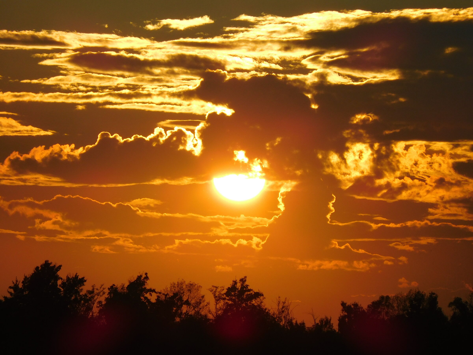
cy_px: 178
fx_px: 5466
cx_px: 236
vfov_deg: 3.7
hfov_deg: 5.0
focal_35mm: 400
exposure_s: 1/800
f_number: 6.2
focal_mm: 71.4
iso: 125
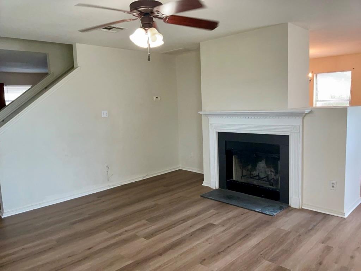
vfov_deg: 51.4
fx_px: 282
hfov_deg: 65.3
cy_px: 136
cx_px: 180
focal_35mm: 27
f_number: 1.8
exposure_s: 1/100
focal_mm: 3
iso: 160
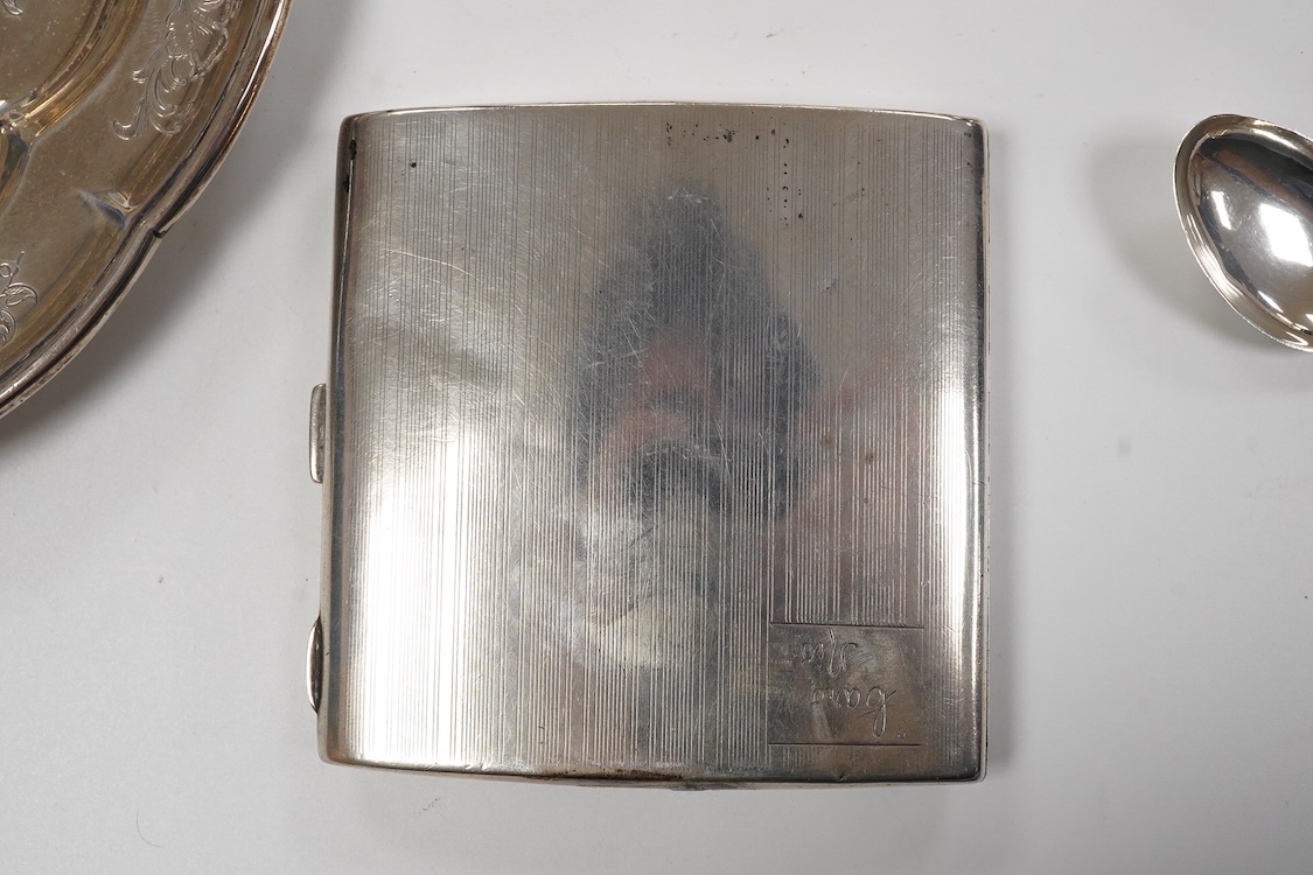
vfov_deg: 29.9
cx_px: 656
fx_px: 1641
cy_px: 438
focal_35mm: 45
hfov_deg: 43.6
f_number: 18
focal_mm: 30
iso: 2500
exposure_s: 1/100
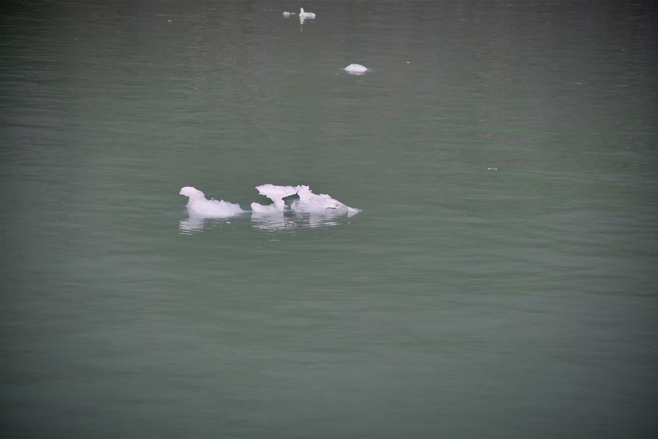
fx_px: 2194
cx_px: 329
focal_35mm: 120
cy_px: 220
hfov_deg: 17.1
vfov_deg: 11.4
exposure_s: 1/250
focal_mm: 120
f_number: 4
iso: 100
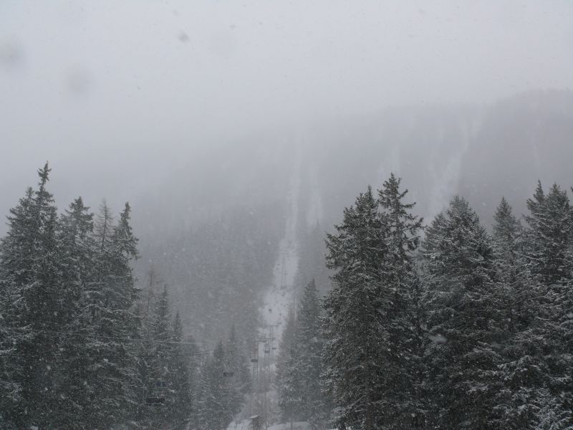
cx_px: 286
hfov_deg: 52.6
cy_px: 215
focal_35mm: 35
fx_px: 579
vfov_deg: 40.7
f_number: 5.6
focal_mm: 7.4
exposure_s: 1/250
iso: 100
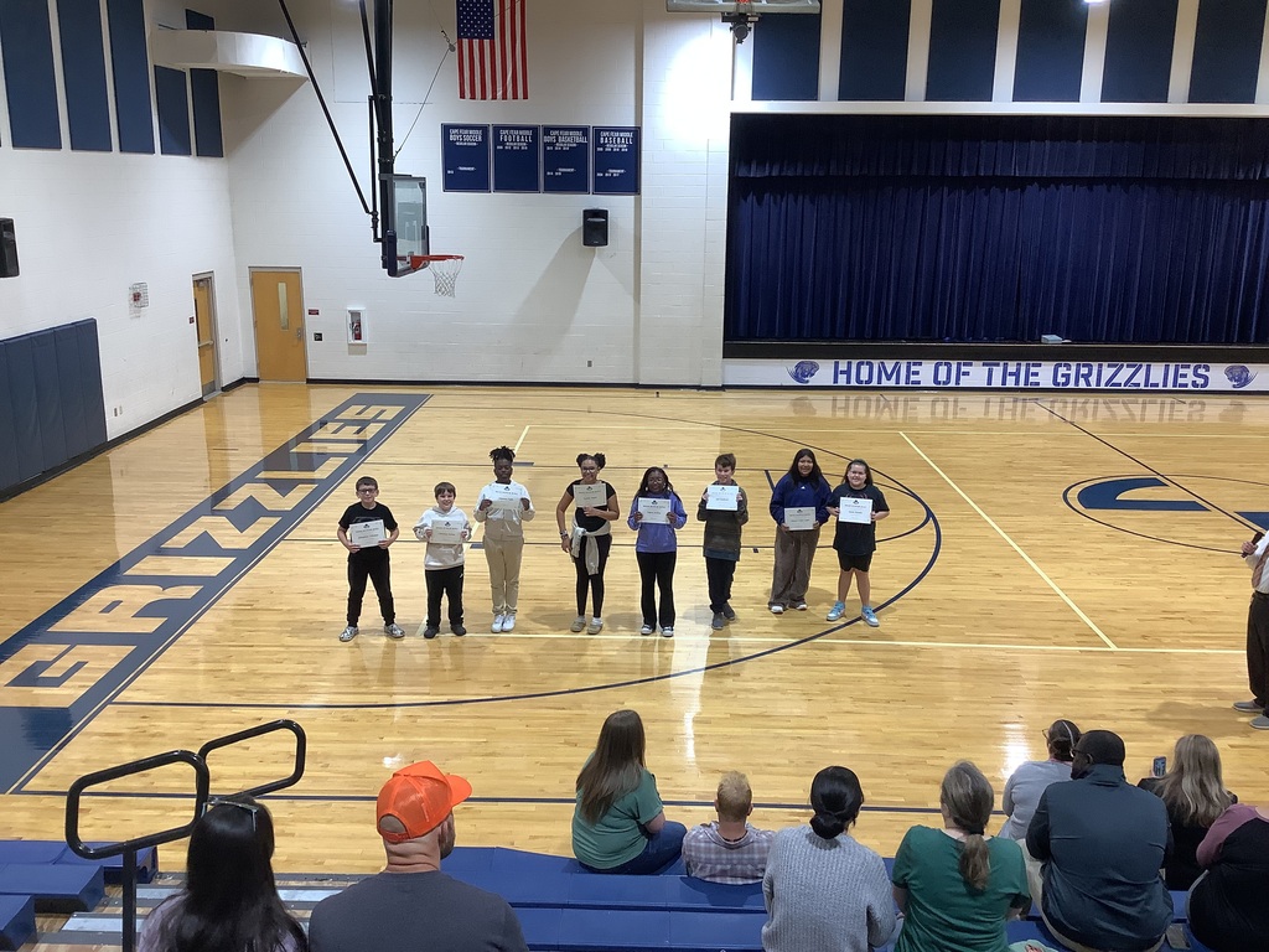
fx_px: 1136
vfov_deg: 45.4
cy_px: 476
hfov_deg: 58.4
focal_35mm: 31
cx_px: 634
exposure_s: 1/60
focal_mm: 3.3
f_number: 2.4
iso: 80
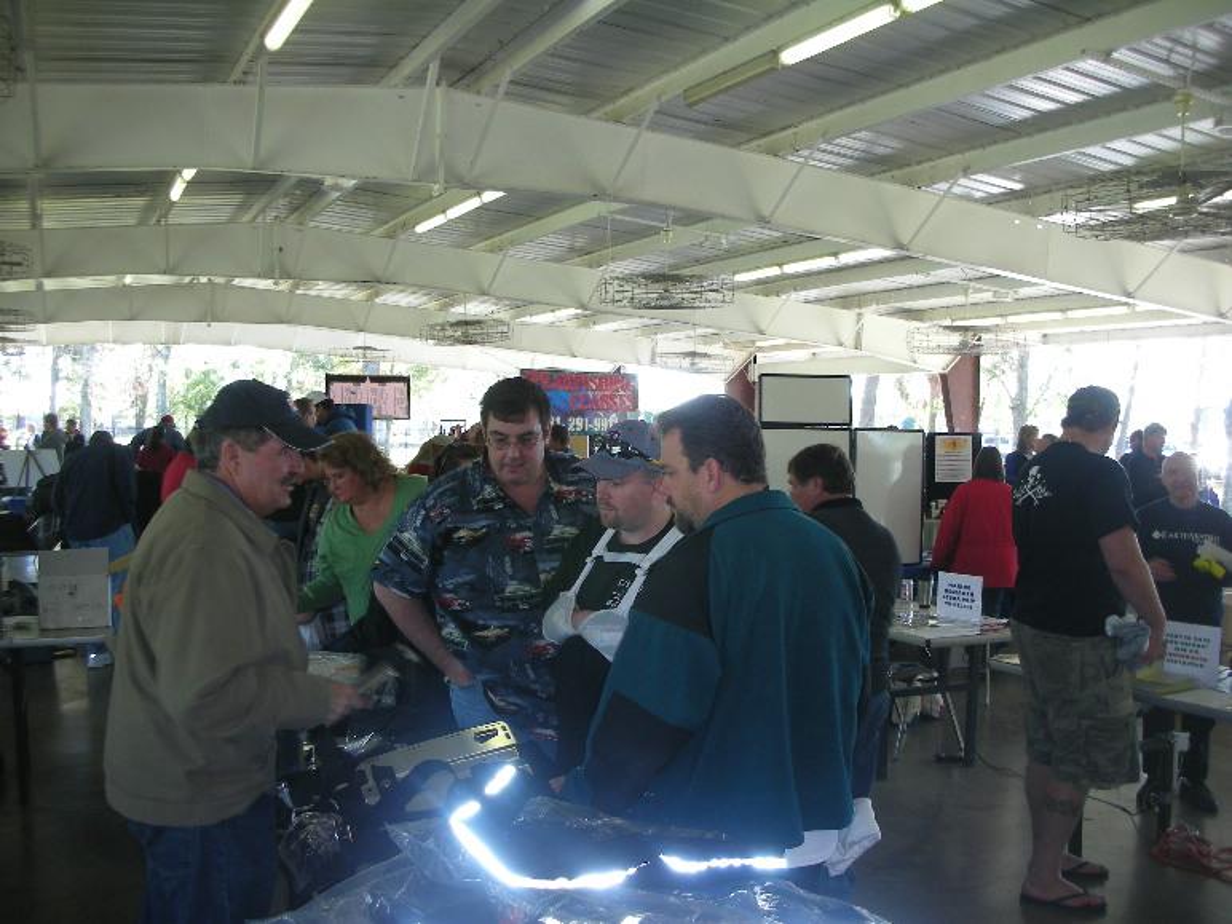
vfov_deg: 40.7
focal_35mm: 35
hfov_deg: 52.6
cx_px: 616
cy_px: 462
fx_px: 1246
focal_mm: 5.8
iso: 51
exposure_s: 1/30
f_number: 2.8
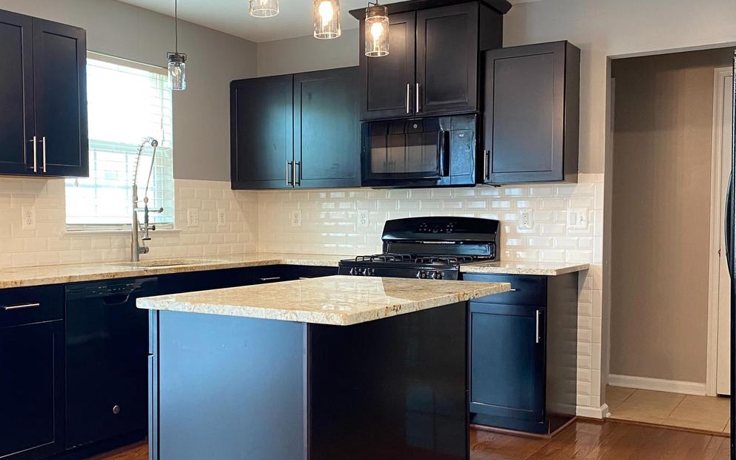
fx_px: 802
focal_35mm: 40
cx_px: 278
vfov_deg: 31.9
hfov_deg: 48.8
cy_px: 269
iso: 125
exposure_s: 1/60
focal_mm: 4.25
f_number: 1.8
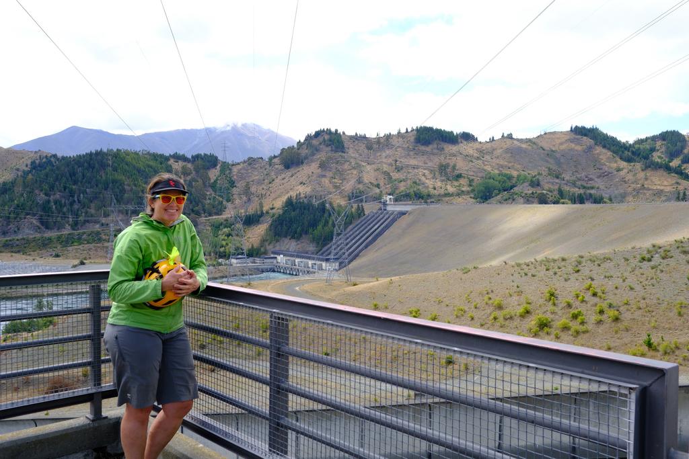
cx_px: 344
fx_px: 670
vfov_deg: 37.9
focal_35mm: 35
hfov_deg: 54.4
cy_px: 230
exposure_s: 1/200
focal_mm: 23
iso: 160
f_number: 7.1
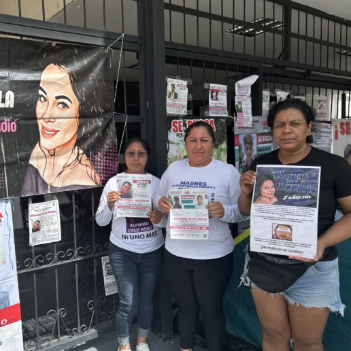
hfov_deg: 51.8
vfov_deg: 52.5
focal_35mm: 31
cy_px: 175
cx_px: 126
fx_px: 356
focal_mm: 5.7
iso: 50
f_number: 1.5
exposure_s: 1/5319
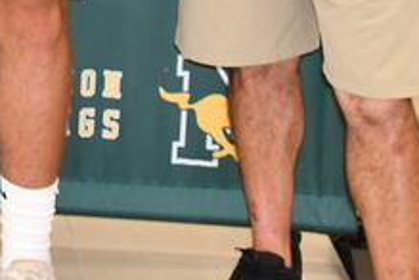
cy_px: -337
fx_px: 1792
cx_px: -367
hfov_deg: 12.1
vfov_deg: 8.3
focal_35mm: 154
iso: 1100
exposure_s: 1/60
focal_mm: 22
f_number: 3.5
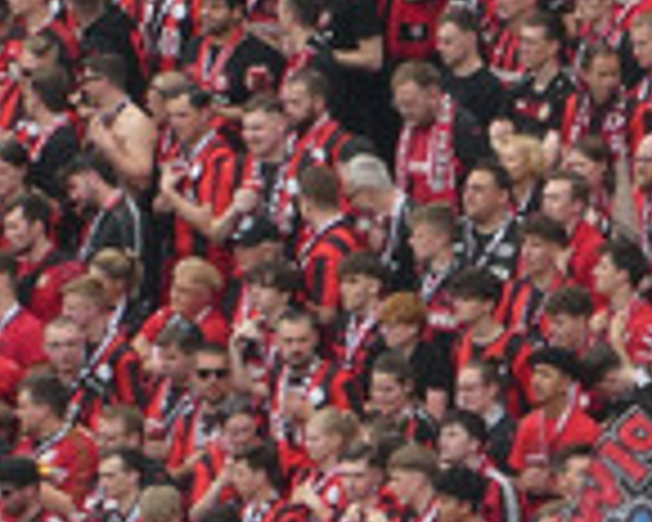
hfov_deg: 1.6
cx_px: 863
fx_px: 23388
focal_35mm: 1212
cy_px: 810
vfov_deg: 1.3
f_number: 5.7
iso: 100
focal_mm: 50.5
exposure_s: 1/100
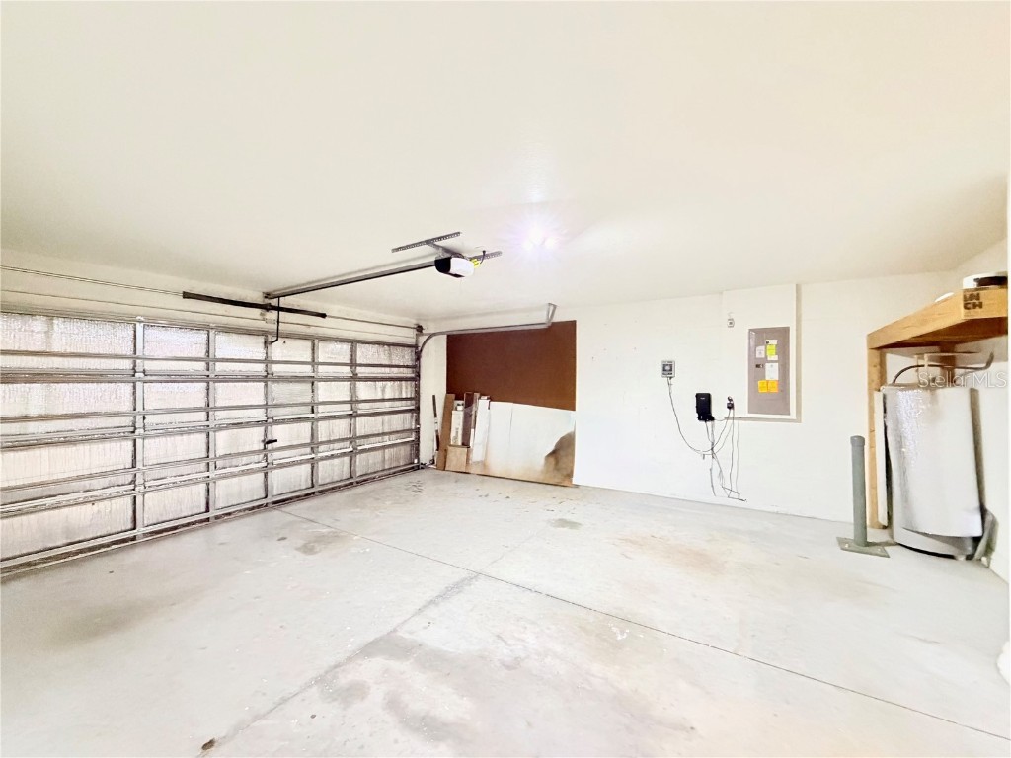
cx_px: 506
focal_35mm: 14
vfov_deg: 85.7
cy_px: 379
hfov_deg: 102.1
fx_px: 409
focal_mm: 2.22
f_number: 2.2
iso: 1000
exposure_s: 1/60
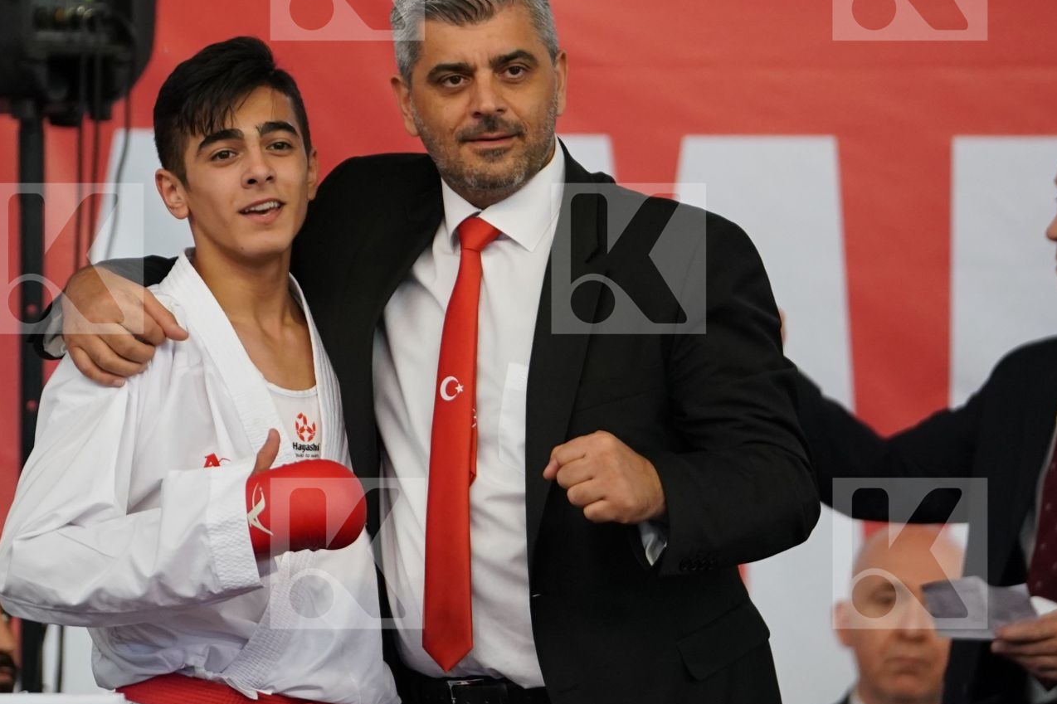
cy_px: 259
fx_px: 12447
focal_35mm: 424
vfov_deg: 3.2
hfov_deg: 4.9
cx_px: 348
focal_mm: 200
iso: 2000
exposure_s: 1/1000
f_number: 2.8
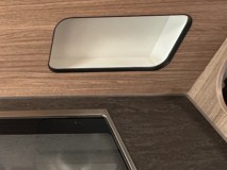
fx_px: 276
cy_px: 120
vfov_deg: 33.9
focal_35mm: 42
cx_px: -18
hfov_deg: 37.9
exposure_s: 1/60
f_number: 2.2
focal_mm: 2.22
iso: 500
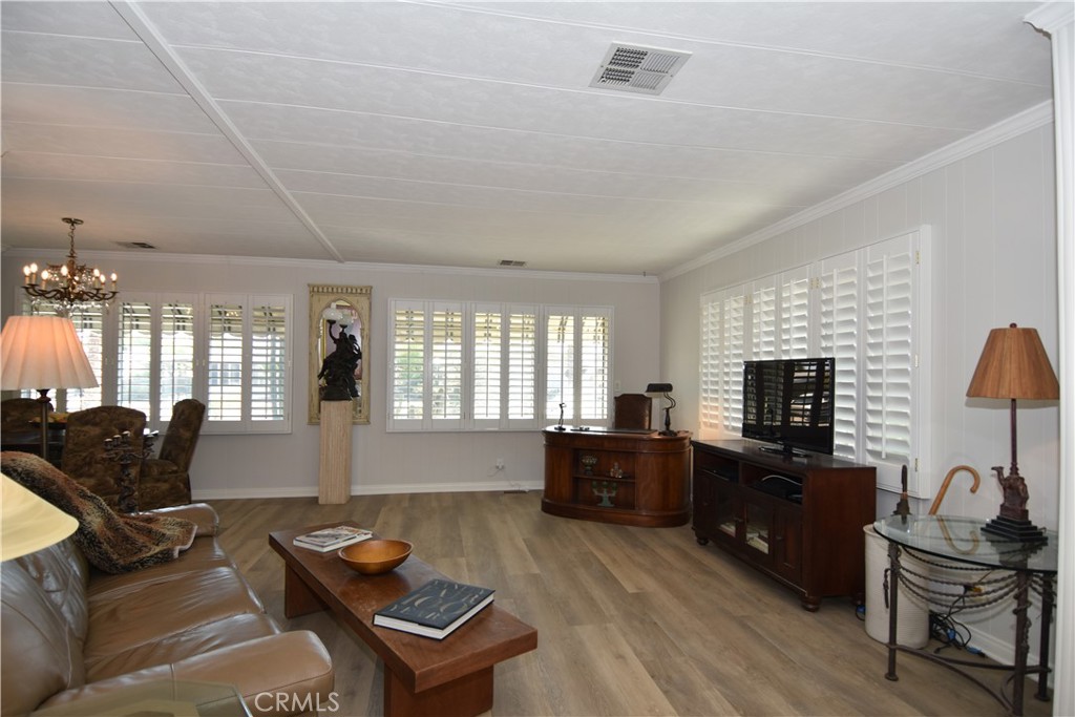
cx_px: 538
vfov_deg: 67.4
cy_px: 358
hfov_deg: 90.0
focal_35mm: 18
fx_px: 538
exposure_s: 1/60
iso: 200
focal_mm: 12
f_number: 4
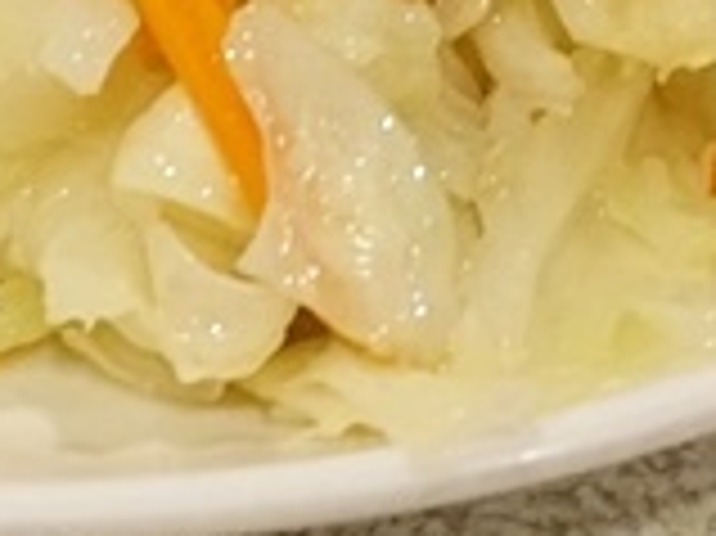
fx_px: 3366
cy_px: -273
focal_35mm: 163
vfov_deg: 8.9
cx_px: -14
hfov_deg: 12.0
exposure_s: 1/60
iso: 1600
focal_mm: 29
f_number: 5.6
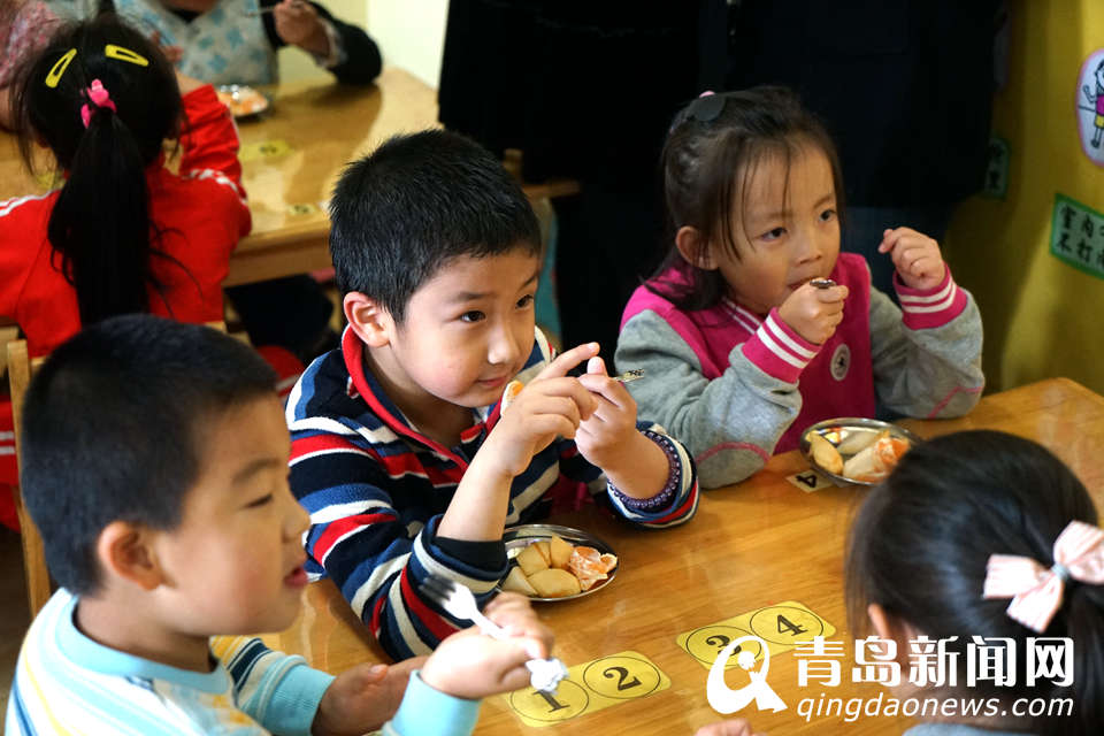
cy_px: 368
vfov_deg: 20.0
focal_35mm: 68
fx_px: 2085
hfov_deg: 29.7
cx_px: 552
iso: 3200
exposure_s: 1/80
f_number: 4
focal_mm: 68
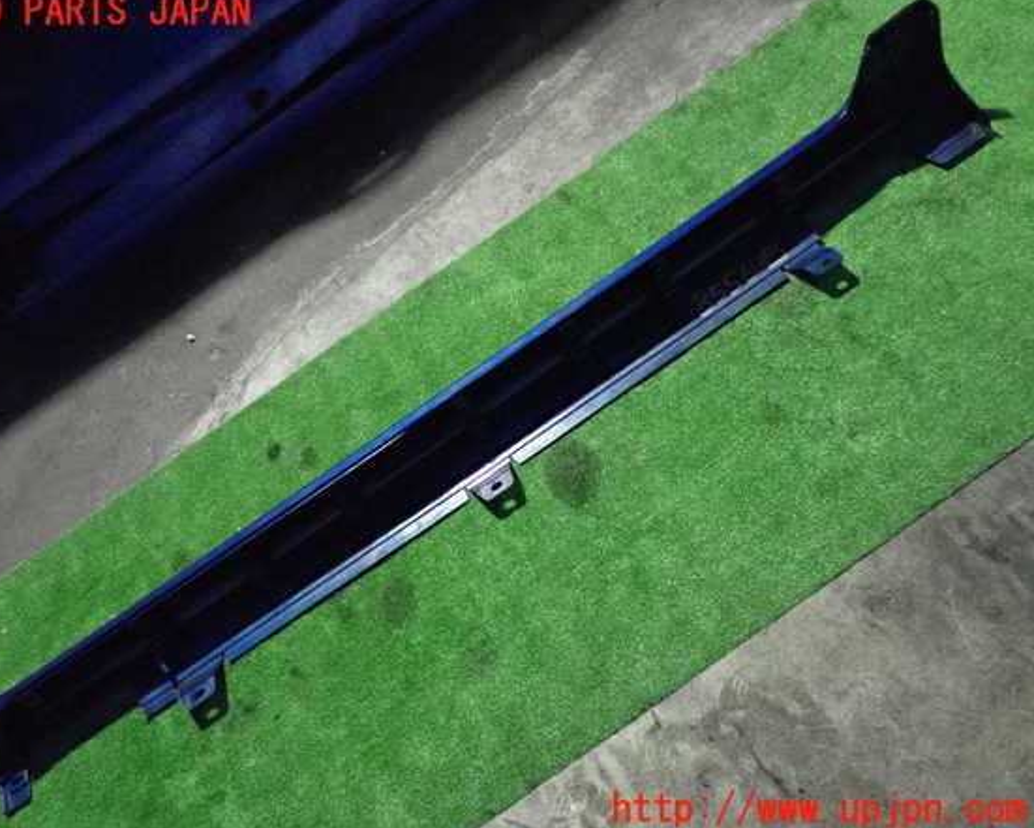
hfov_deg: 52.8
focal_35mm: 34
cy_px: 411
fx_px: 1041
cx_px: 473
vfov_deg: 43.4
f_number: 2.4
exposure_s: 1/125
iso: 4000
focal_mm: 5.79
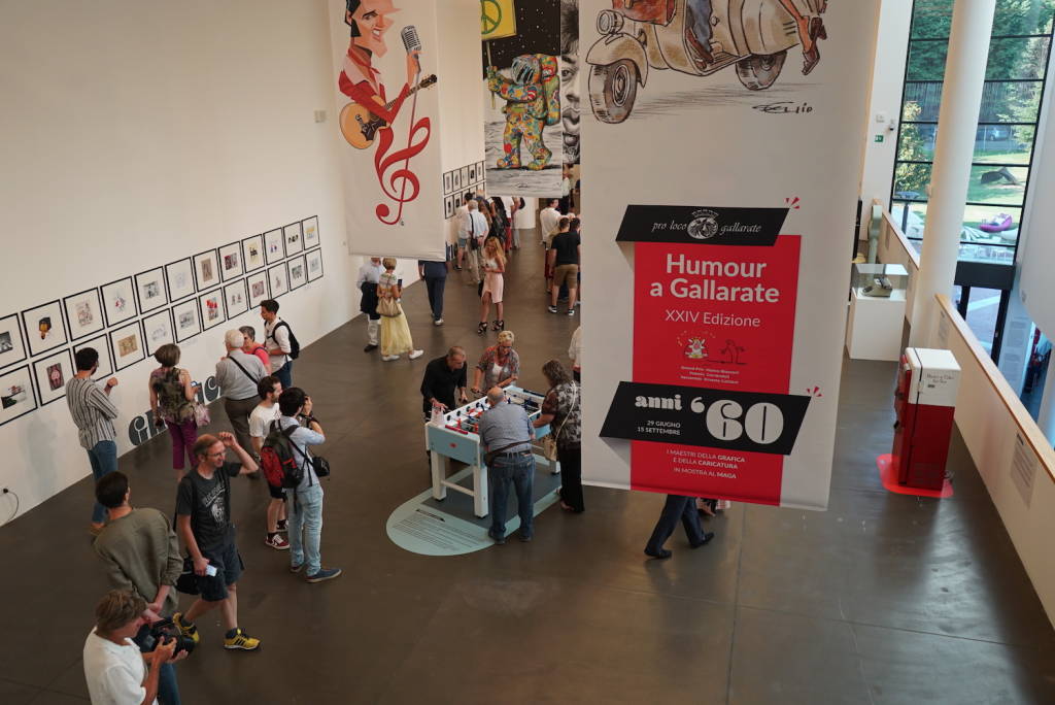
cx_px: 528
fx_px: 821
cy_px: 352
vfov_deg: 46.5
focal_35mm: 28
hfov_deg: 65.4
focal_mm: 28
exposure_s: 1/320
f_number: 3.5
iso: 640
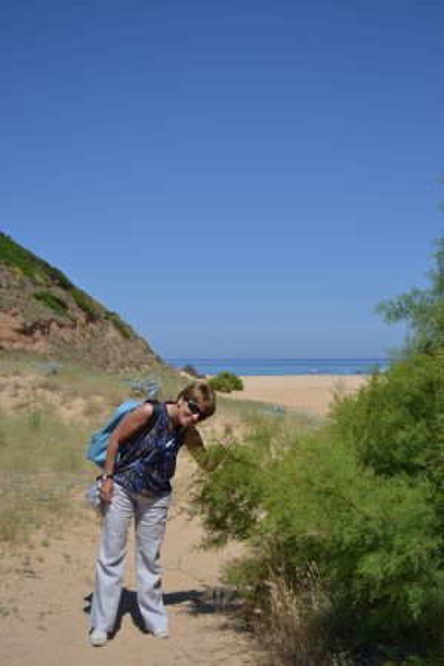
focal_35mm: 42
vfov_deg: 46.4
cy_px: 333
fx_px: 777
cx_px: 222
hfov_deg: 31.9
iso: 100
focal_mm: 28
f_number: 4
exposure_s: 1/1250
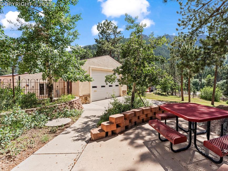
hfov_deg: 93.5
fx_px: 105
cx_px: 135
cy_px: 82
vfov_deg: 78.1
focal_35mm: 16
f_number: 8
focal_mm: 14
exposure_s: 1/200
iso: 100
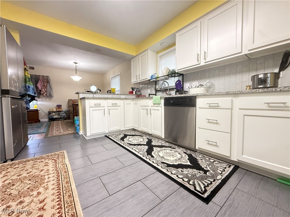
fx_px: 117
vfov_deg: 85.7
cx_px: 145
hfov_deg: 102.1
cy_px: 108
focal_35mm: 14
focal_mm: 2.22
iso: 800
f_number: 2.2
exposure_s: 1/60
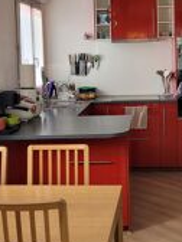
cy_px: 86
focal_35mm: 66
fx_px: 463
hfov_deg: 22.2
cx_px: 100
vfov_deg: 29.2
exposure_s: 1/100
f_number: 1.8
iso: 100
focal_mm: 5.4
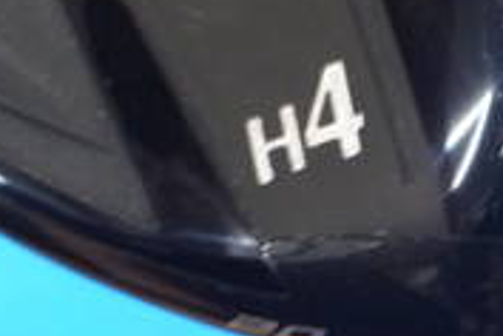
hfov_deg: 6.5
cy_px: -222
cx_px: 142
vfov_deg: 4.3
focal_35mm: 316
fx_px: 4415
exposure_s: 1/50
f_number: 5.6
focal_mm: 42
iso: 800
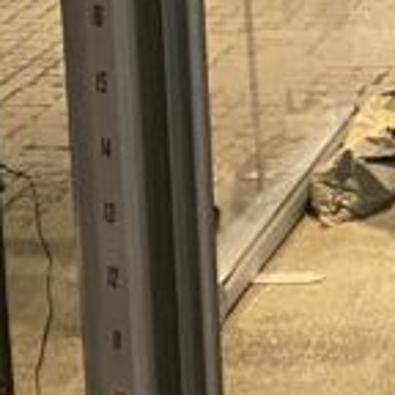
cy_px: -104
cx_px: 941
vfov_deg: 10.5
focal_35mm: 163
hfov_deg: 9.5
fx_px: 2104
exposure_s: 1/57
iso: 500
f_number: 1.8
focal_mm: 4.25
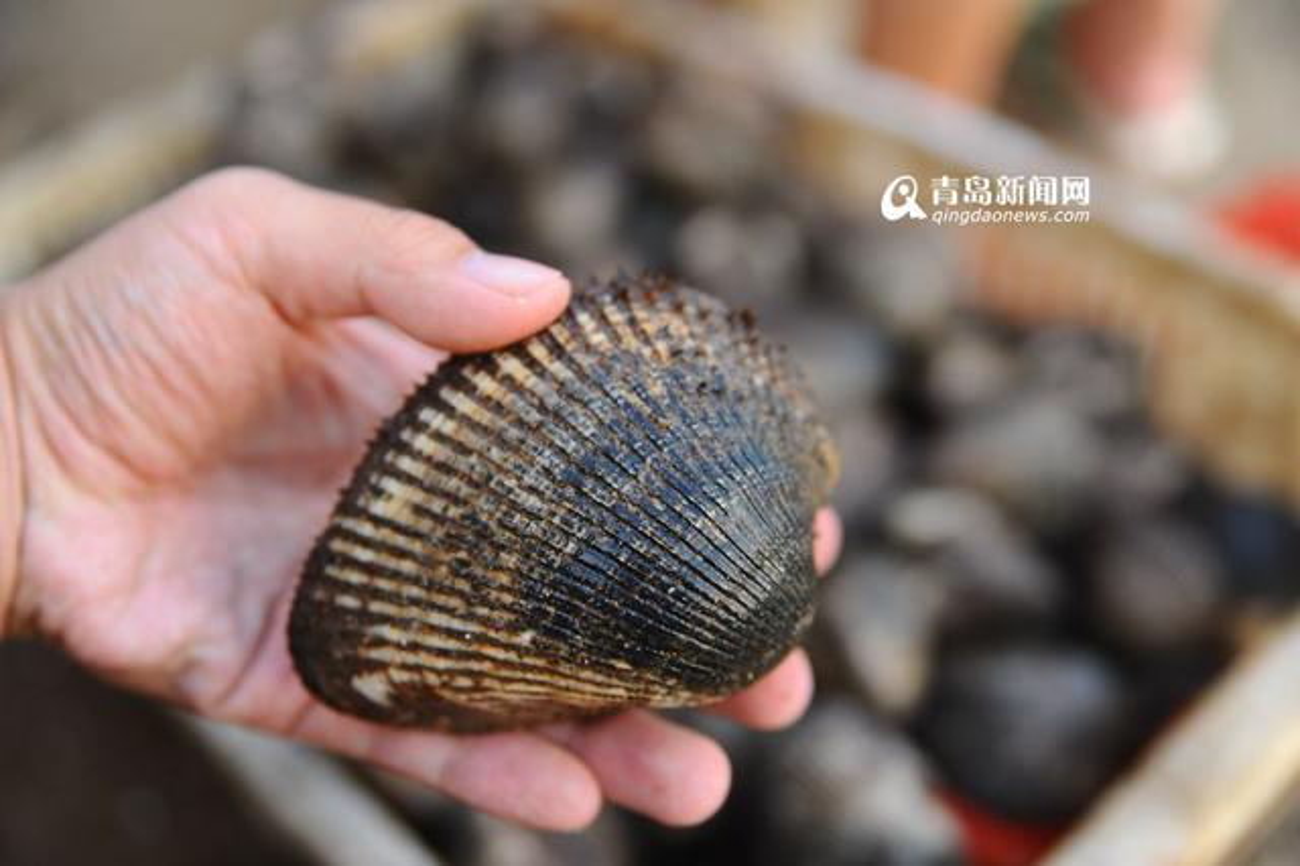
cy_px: 433
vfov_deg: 28.0
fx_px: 1732
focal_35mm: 48
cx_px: 650
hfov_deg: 41.1
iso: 200
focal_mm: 48
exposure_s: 1/200
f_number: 2.8
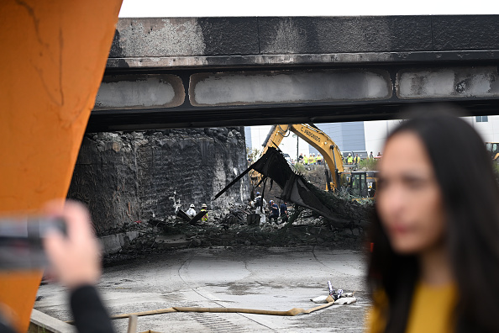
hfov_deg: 27.0
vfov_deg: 18.2
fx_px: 1040
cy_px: 166
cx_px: 250
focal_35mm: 75
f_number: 1.8
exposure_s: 1/1250
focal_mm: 50
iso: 125
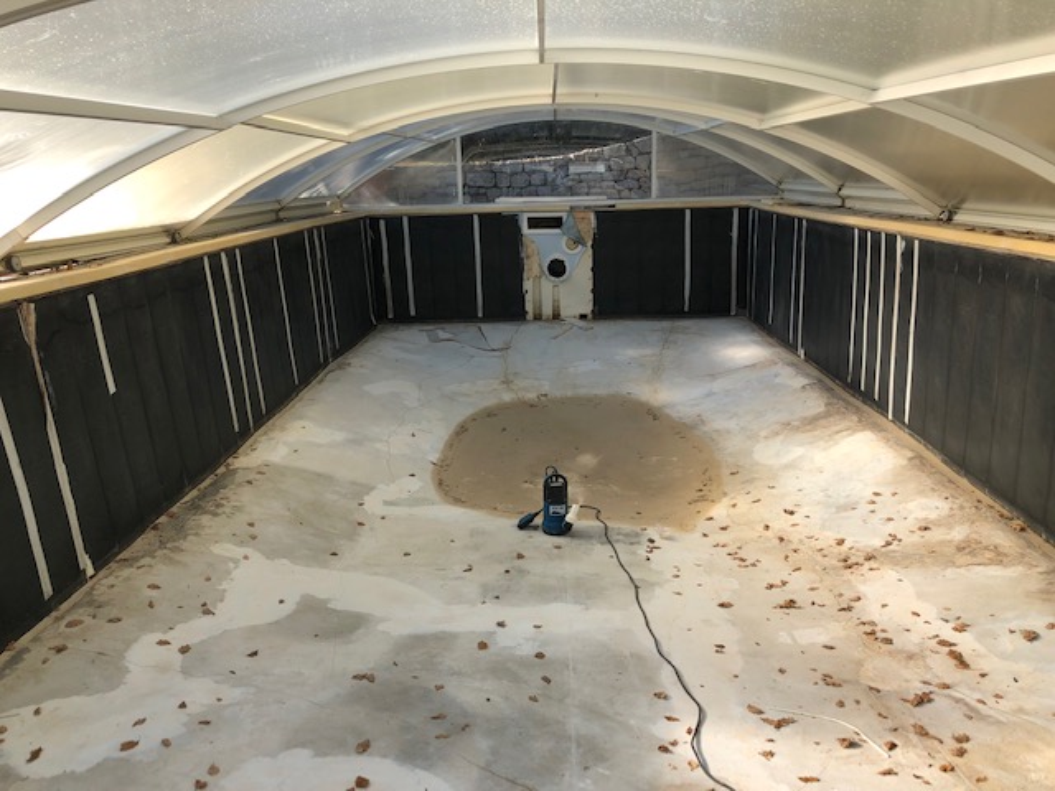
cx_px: 528
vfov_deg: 48.2
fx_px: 884
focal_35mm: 29
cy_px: 396
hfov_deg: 61.7
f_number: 1.8
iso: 20
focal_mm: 3.99
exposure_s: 1/1033
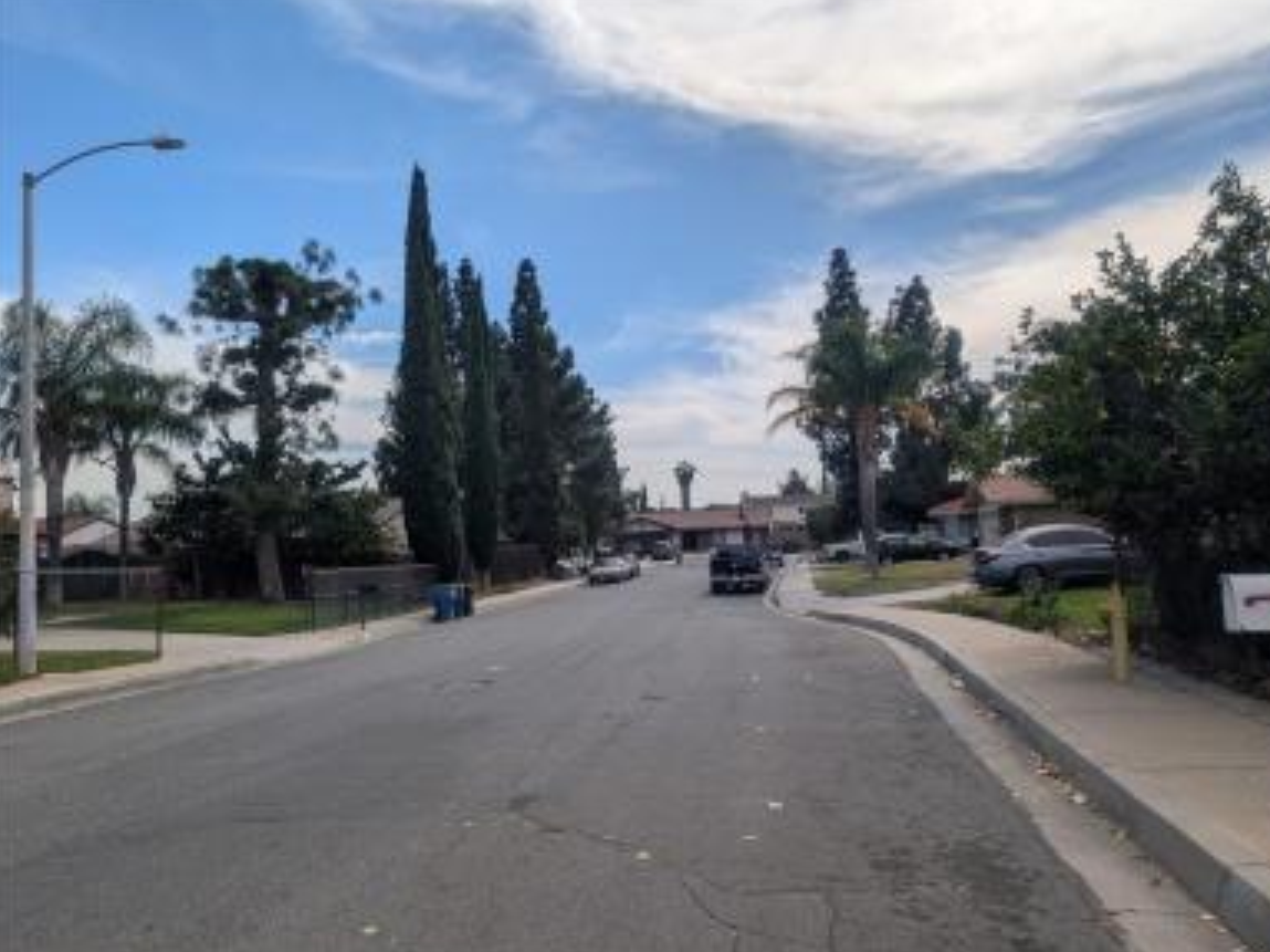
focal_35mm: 25
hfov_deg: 69.4
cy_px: 478
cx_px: 653
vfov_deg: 54.9
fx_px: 917
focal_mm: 6.9
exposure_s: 1/2786
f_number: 1.68
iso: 22
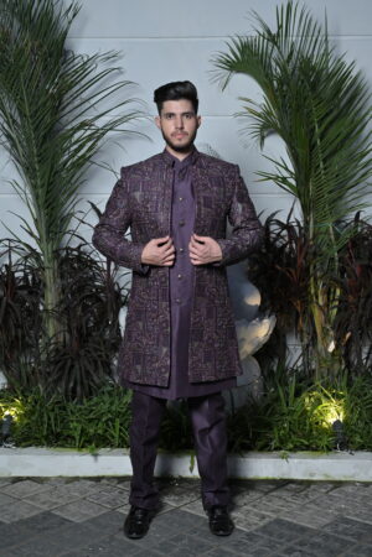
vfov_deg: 38.2
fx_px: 806
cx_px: 186
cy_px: 278
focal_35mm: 52
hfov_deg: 26.0
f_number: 6.3
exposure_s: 1/125
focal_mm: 52
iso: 1600
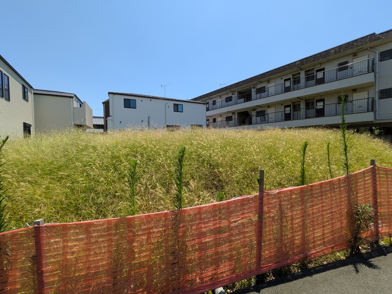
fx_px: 159
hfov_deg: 102.1
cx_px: 196
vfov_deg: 85.7
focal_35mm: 14
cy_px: 147
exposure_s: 1/1414
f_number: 2.2
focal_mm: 1.83
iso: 51
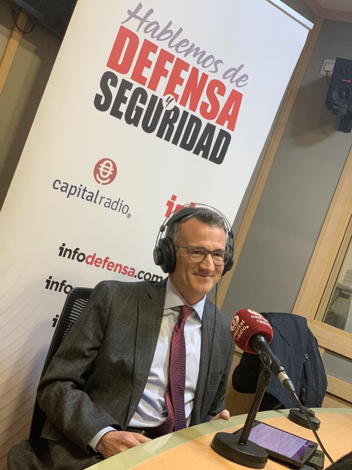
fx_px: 705
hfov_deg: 28.0
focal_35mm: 52
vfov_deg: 36.8
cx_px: 176
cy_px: 235
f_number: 2.4
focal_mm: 6
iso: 160
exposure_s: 1/50
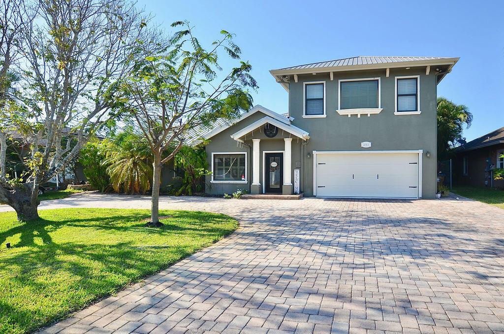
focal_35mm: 18
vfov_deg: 67.1
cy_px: 167
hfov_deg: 90.1
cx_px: 252
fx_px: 251
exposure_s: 1/250
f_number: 8
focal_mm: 12
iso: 125
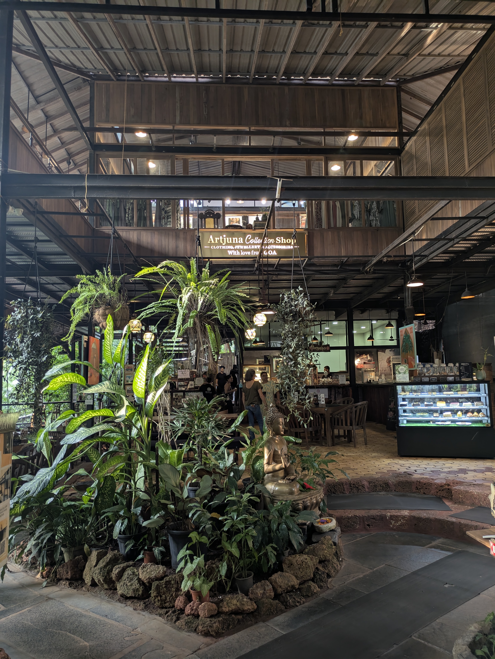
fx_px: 476
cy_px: 330
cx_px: 248
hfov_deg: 54.9
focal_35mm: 25
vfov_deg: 69.4
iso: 168
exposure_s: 1/50
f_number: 1.89
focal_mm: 5.43
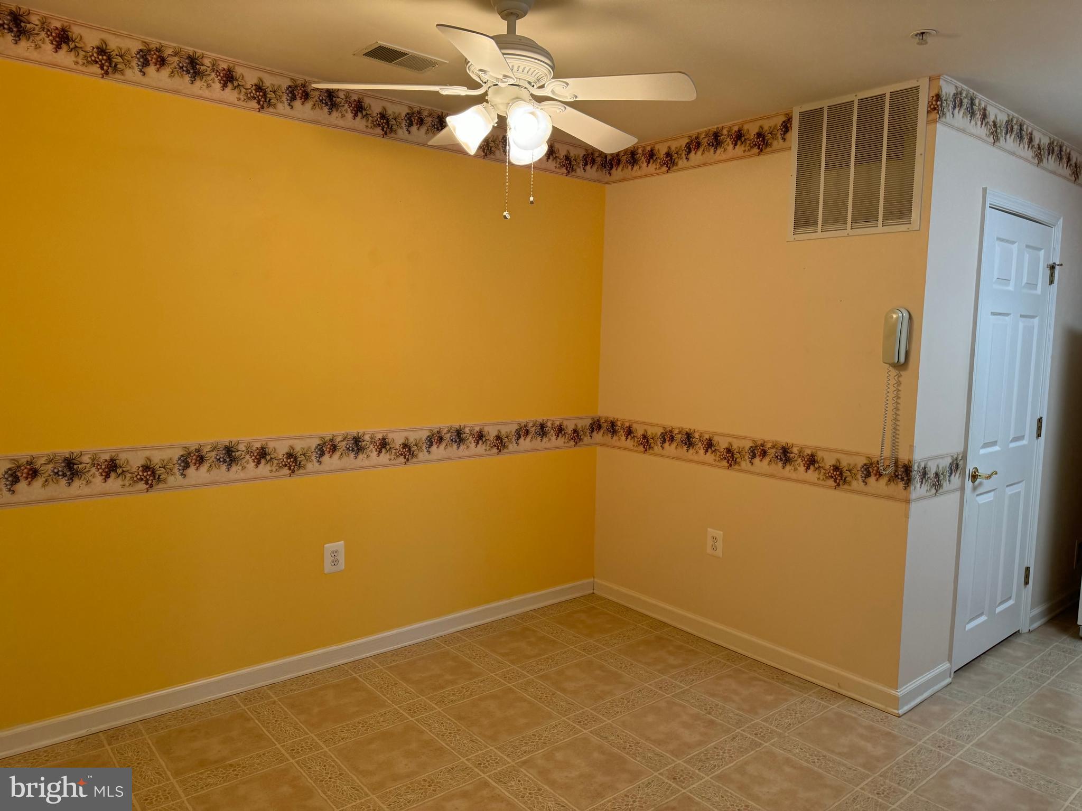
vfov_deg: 56.8
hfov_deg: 71.6
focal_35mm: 24
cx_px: 541
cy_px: 406
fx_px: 750
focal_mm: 6.76
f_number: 1.78
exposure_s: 1/120
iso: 200
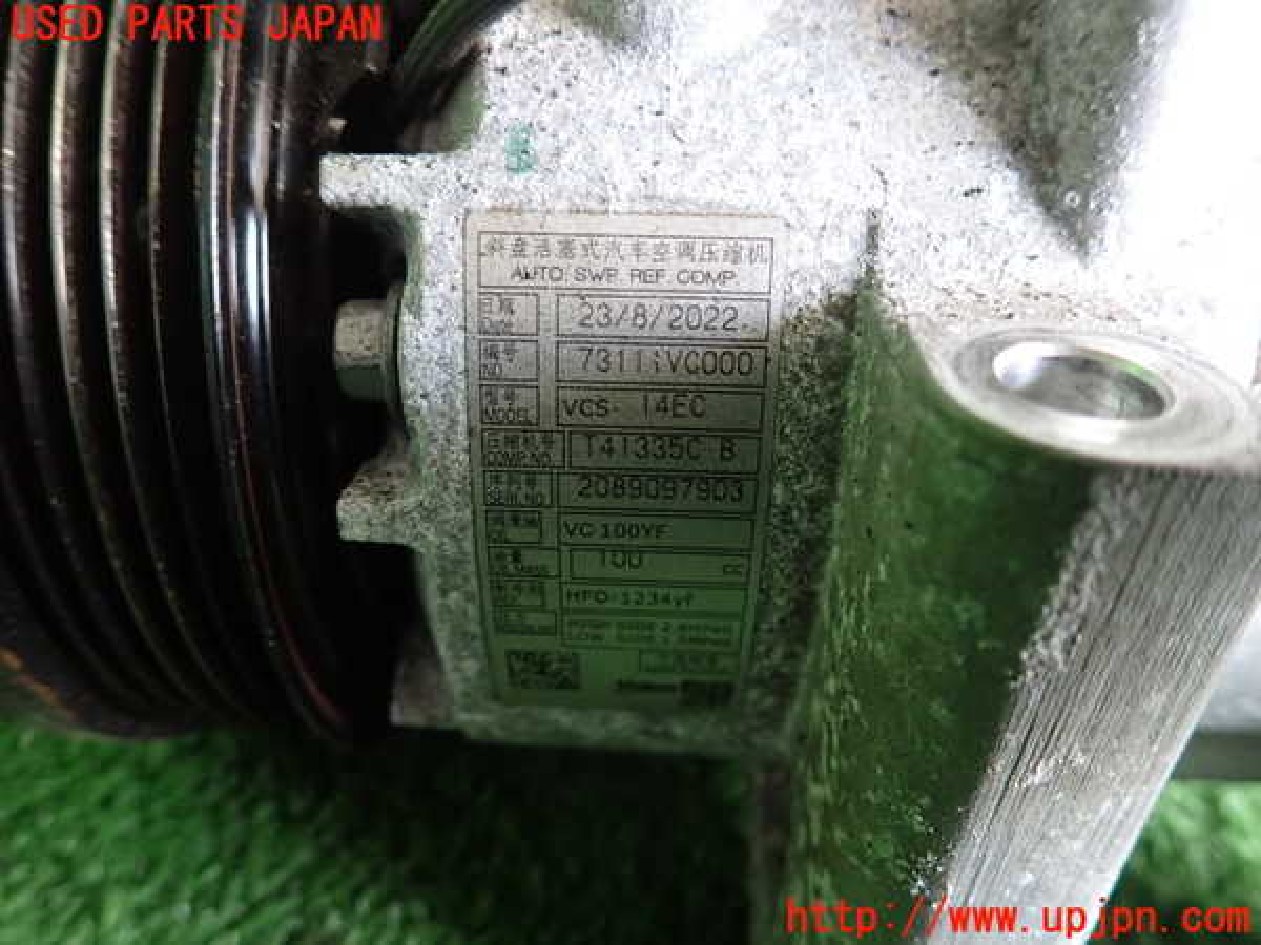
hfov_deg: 69.4
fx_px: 911
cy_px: 472
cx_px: 630
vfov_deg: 54.9
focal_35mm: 25
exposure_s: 1/30
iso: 400
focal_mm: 4.5
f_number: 2
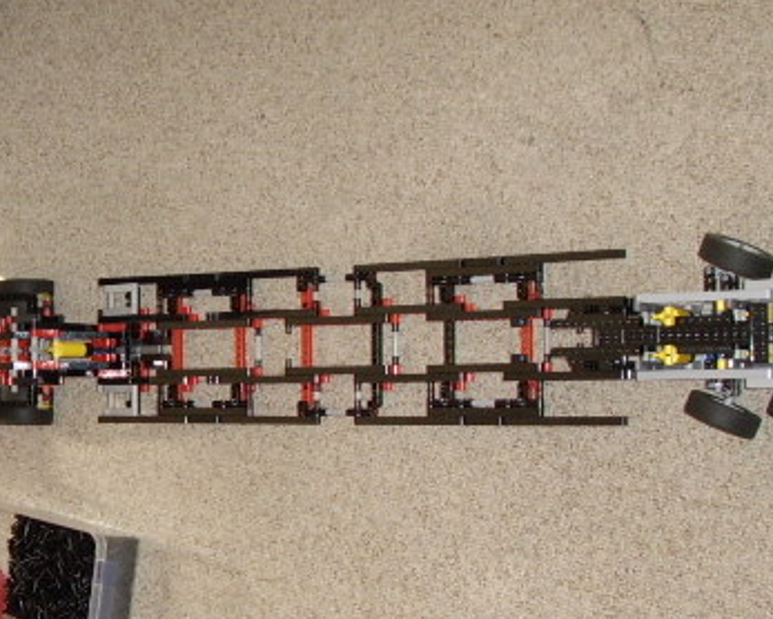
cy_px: 352
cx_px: 390
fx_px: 1236
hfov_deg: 34.7
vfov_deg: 28.1
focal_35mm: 54
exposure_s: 1/30
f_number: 2.9
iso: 183
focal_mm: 5.8
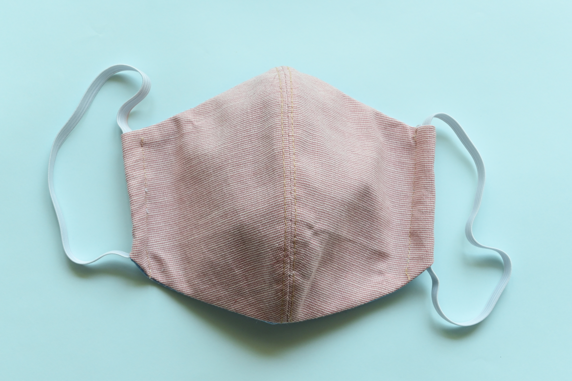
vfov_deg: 18.2
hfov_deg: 27.0
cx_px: 286
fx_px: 1192
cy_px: 190
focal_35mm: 75
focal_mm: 50
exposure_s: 1/125
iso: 400
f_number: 6.3
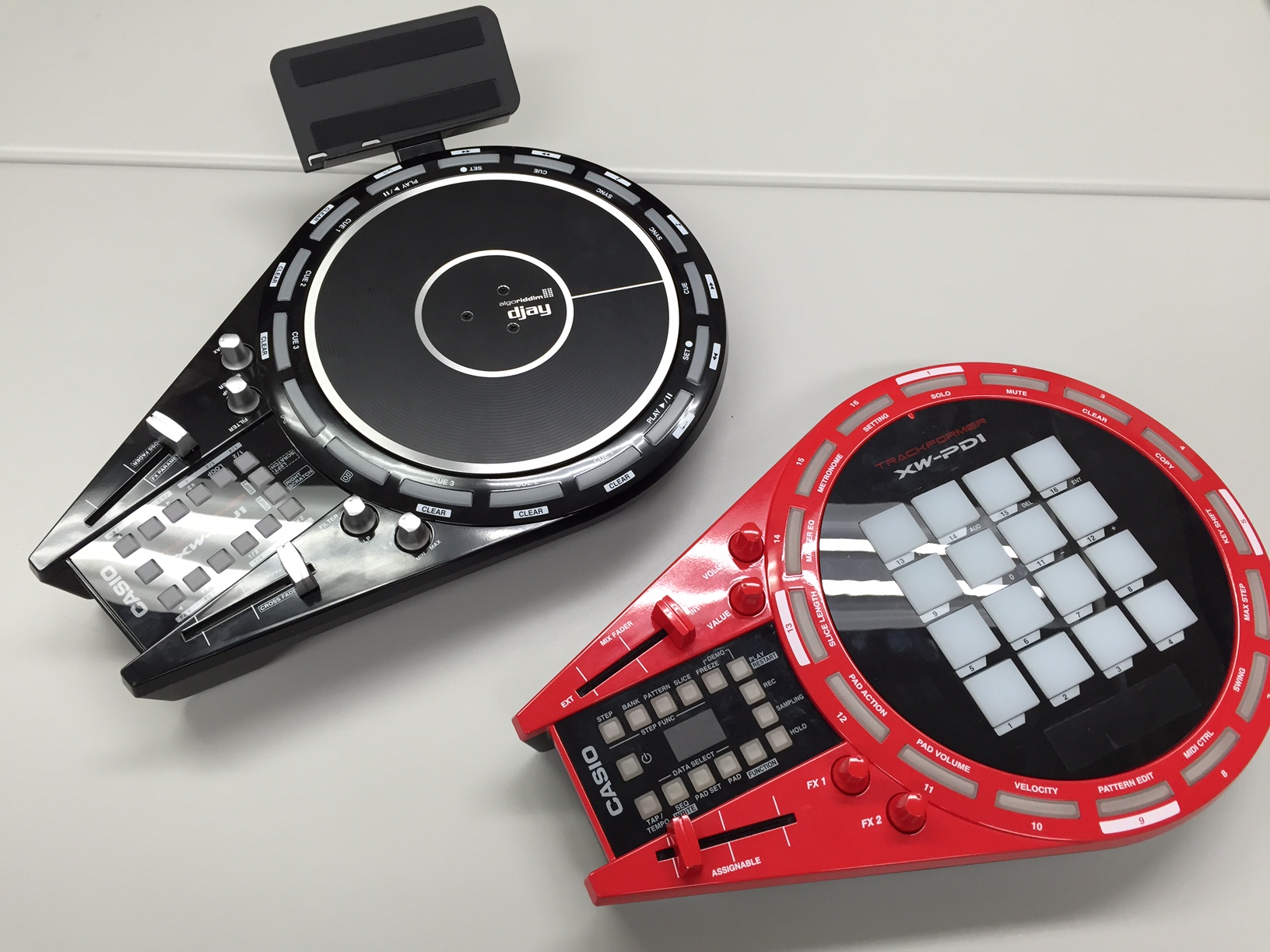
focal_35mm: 29
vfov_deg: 48.2
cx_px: 635
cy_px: 476
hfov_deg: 61.7
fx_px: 1064
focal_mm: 4.15
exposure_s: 1/33
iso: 40
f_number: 2.2
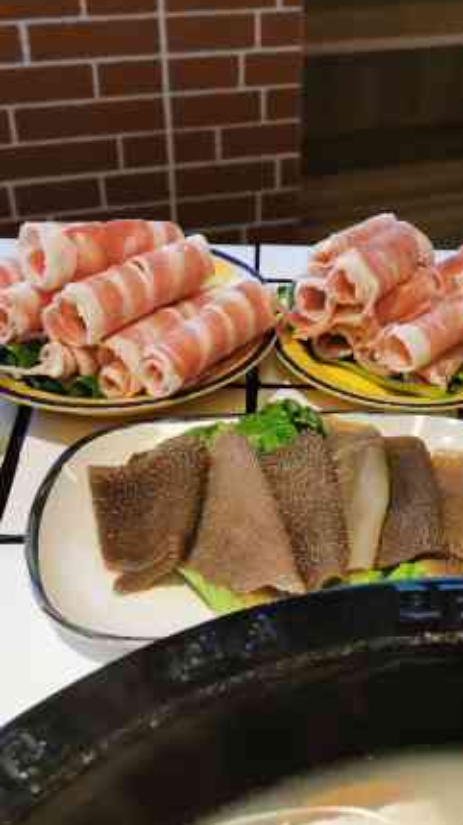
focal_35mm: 48
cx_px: 396
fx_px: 1049
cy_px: 418
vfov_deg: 42.9
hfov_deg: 24.3
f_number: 1.8
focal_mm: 5.58
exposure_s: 1/100
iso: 50
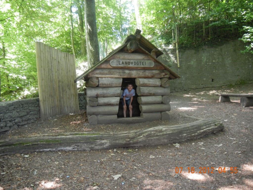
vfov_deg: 46.8
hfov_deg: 60.0
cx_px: 126
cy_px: 95
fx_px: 219
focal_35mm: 30
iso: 400
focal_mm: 5.4
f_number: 3.5
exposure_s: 1/39.1
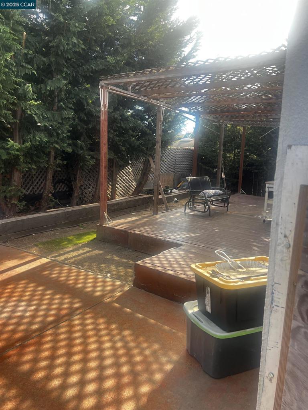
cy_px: 205
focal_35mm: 26
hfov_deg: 53.1
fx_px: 308
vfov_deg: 67.3
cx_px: 154
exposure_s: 1/439
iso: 50
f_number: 1.5
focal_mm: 5.7
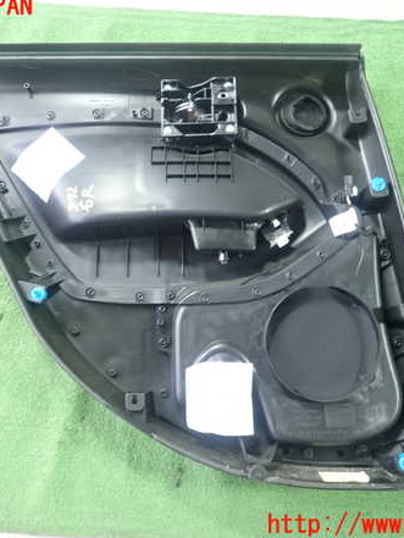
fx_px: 529
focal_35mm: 34
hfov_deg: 41.7
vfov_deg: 53.9
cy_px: 266
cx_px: 177
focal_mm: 4.5
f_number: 2
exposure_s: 1/30
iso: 320
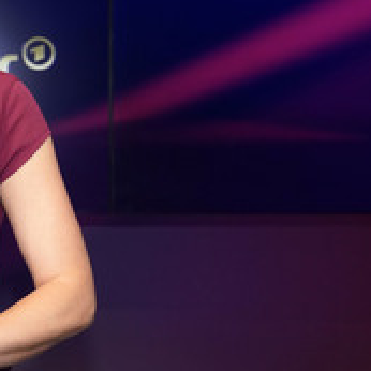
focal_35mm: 91
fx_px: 1103
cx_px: -108
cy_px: 109
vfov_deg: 19.0
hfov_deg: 17.9
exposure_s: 1/160
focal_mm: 41
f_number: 5
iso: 2000
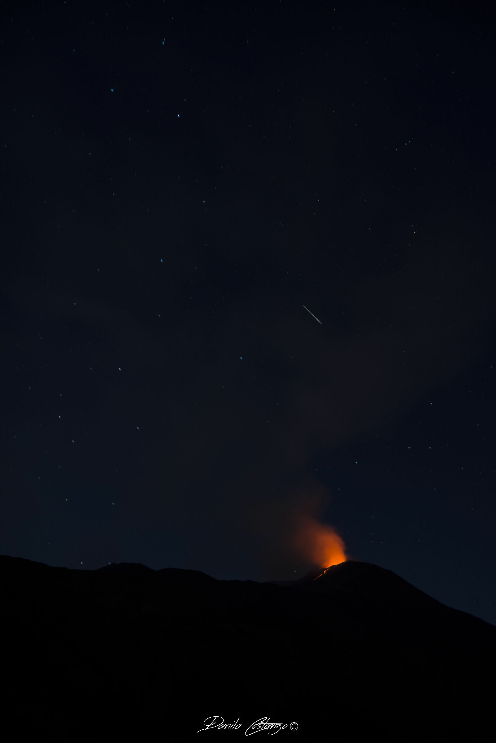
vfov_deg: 46.4
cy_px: 372
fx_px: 868
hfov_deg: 31.9
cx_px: 248
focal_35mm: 42
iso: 100
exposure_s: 30
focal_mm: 28
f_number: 3.5
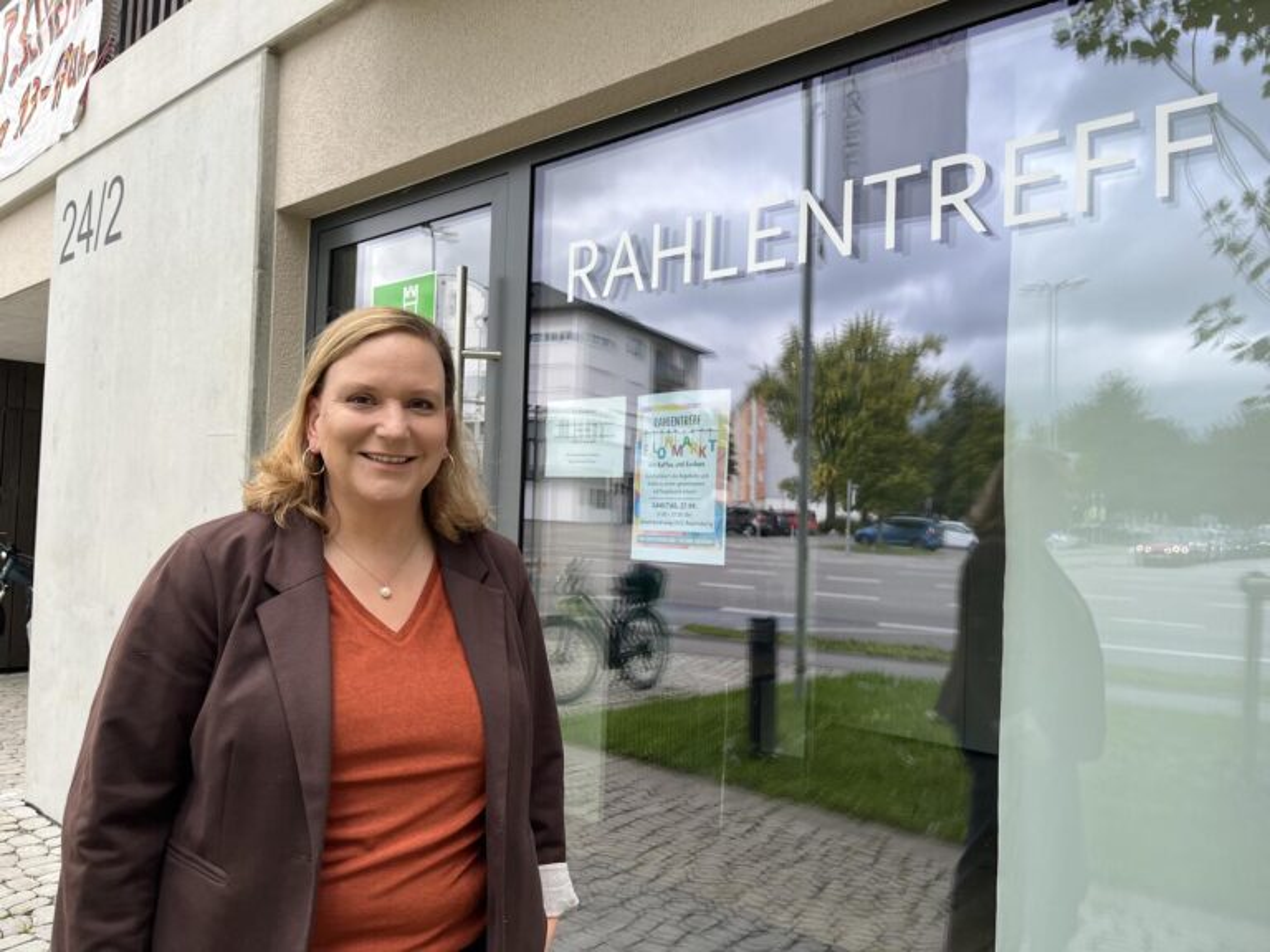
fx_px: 954
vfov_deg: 53.1
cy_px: 476
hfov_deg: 67.3
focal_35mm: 26
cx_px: 635
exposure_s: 1/732
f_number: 1.6
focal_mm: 5.1
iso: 50
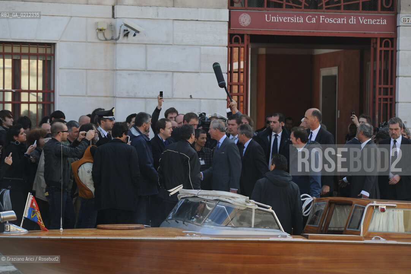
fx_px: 1768
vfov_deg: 8.8
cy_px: 137
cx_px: 206
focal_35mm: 155
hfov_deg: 13.3
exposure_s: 1/400
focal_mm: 155
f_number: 5.6
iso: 200
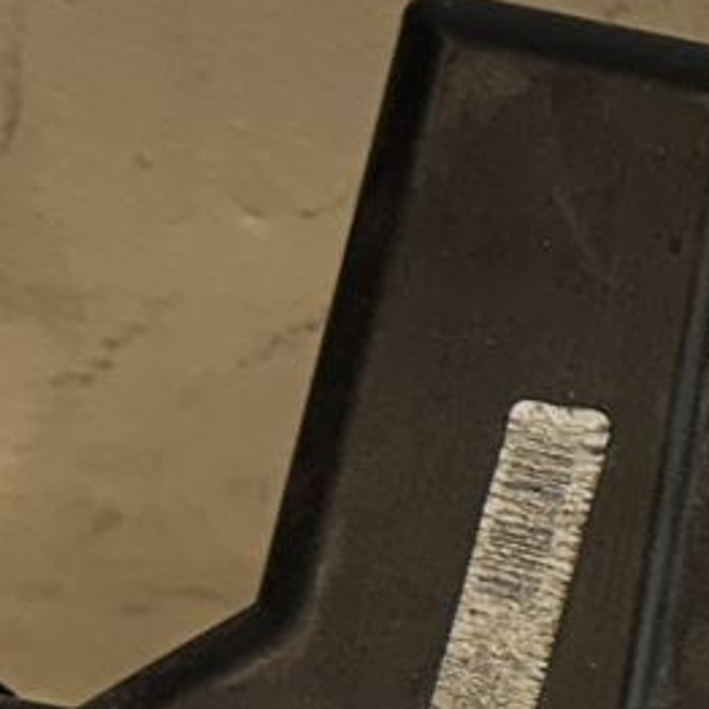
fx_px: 3847
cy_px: 728
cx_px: 1808
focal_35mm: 166
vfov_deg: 10.4
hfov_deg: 9.2
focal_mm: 6.86
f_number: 1.78
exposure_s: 1/100
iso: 100
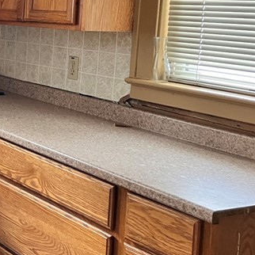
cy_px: 53
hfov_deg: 20.8
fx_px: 608
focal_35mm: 73
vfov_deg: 23.3
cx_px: -105
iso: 160
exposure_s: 1/60
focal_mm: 5.1
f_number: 1.6
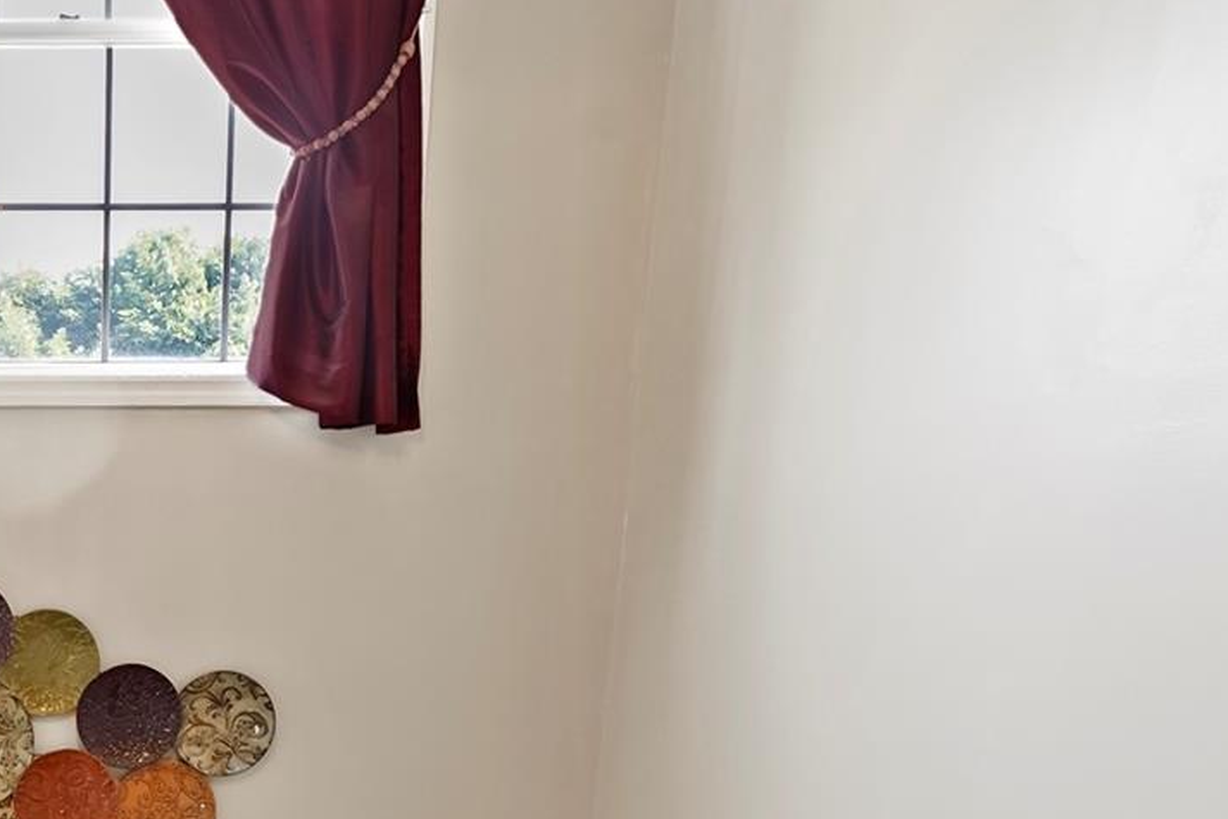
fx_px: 1569
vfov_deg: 26.0
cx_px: -21
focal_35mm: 46
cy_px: 994
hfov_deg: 37.8
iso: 1250
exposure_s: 1/13
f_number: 7.1
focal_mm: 16
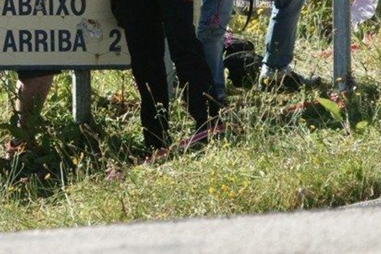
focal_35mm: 992
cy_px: -46
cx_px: 60
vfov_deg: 1.4
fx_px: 10498
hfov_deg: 2.1
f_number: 5.6
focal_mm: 400
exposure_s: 1/1600
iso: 800
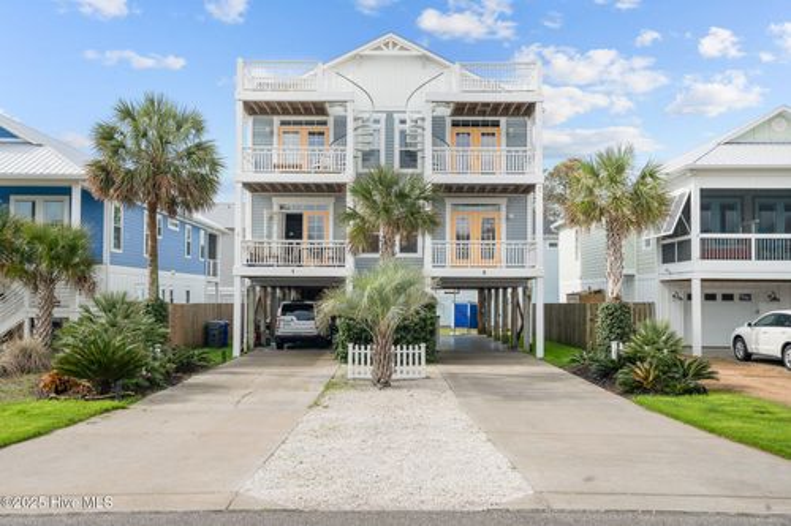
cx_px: 396
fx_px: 681
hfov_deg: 60.3
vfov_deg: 42.3
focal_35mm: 31
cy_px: 263
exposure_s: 1/100
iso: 125
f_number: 10
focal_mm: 31
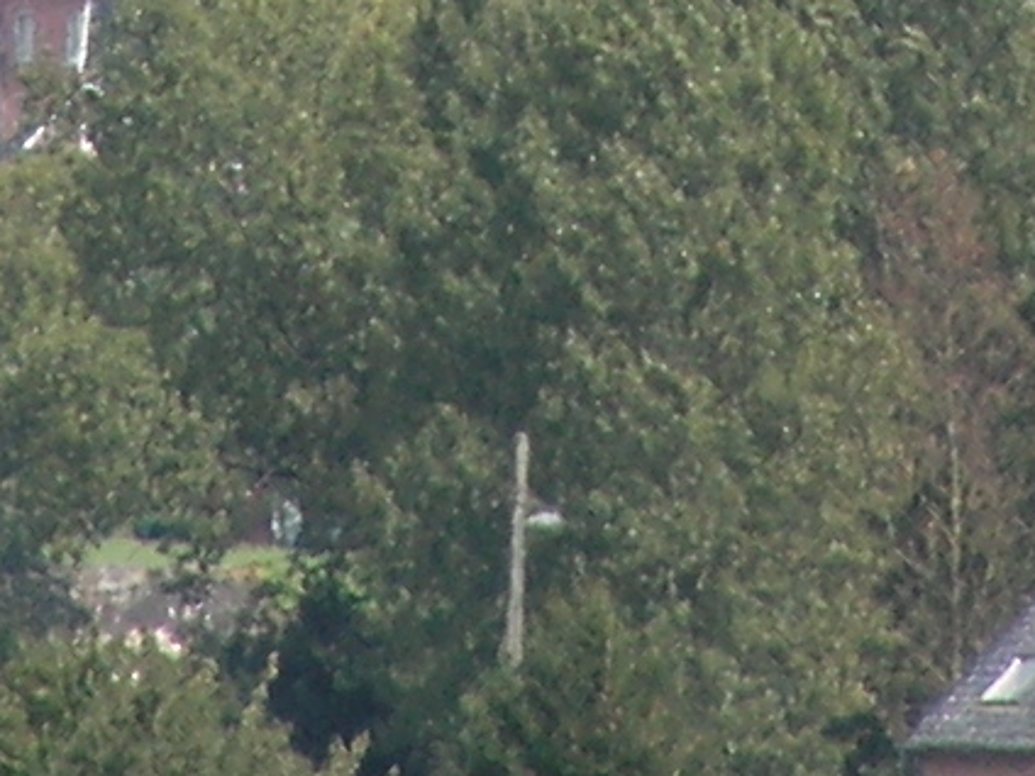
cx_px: 398
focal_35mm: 1752
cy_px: -490
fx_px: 52384
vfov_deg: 0.8
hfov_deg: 1.1
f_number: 3.2
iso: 50
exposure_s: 1/800
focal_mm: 48
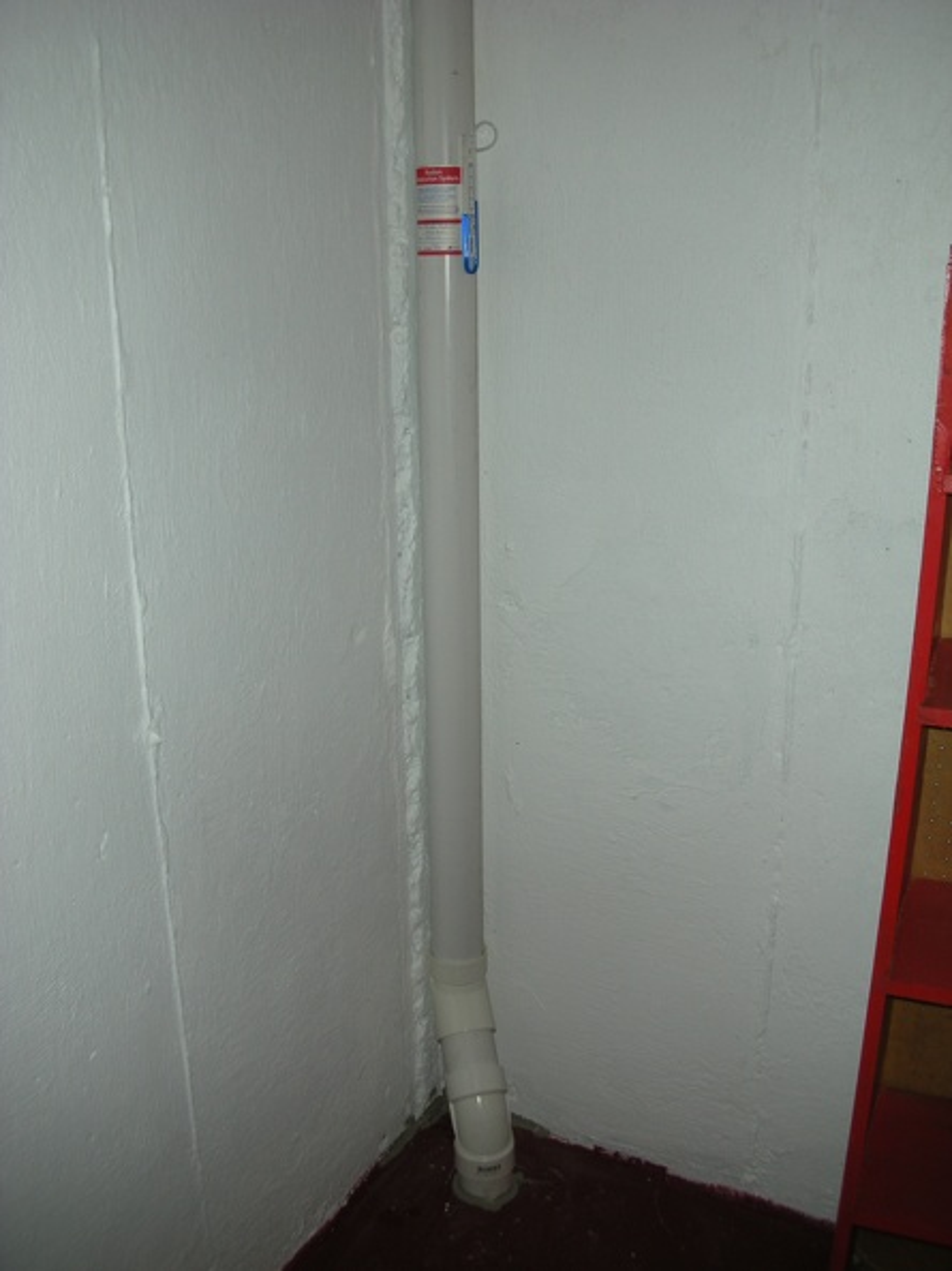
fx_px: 1284
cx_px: 476
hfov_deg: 40.7
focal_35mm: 35
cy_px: 636
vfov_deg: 52.6
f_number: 2.8
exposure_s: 1/60
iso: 50
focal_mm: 5.8
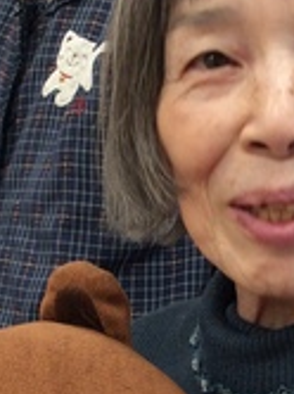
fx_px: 1169
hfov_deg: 14.3
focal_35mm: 103
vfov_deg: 18.9
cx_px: 226
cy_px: 333
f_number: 2.4
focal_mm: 3.3
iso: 64
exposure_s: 1/24
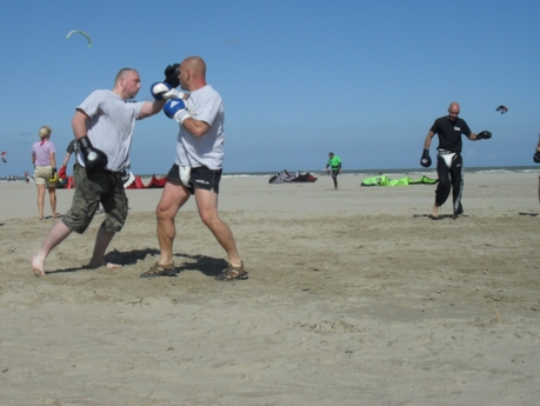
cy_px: 153
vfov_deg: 22.9
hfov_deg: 30.1
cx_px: 191
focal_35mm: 64
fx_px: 999
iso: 100
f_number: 10
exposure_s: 1/350
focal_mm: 8.7
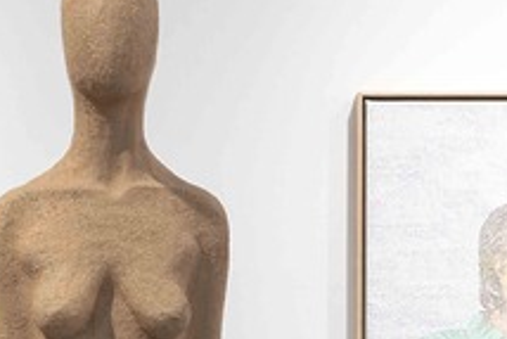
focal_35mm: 176
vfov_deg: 7.7
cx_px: 107
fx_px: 2480
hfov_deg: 11.6
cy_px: 525
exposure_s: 1
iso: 125
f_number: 16
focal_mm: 35
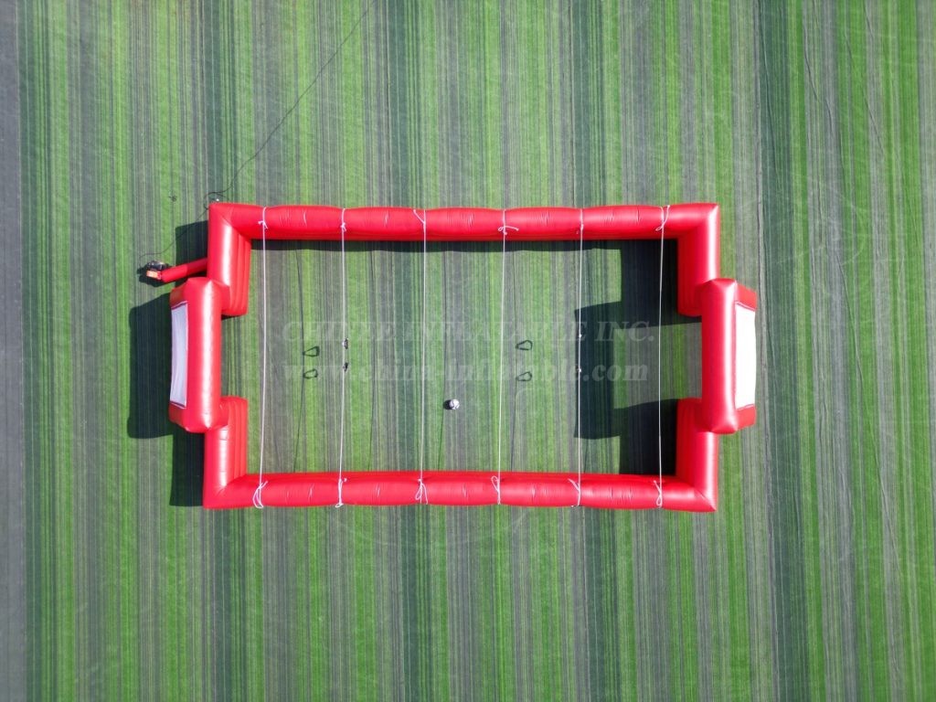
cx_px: 468
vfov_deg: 56.8
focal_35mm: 24
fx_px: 649
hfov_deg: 71.6
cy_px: 351
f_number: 1.7
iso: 120
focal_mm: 6.72
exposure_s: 1/2000
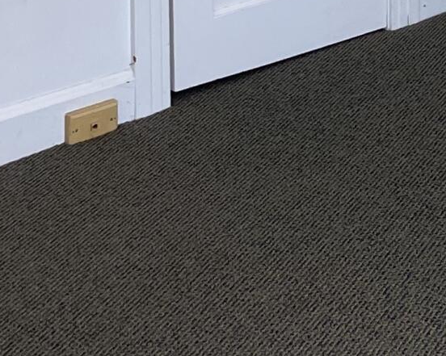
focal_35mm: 138
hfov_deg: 13.6
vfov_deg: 10.5
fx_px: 1821
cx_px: 533
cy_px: -291
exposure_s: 1/120
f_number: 1.6
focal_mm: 4.2
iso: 100
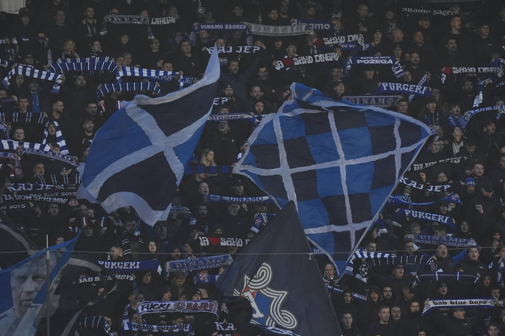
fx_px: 5609
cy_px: 168
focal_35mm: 400
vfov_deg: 3.4
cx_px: 252
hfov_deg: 5.2
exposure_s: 1/800
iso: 3200
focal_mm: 400
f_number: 2.8
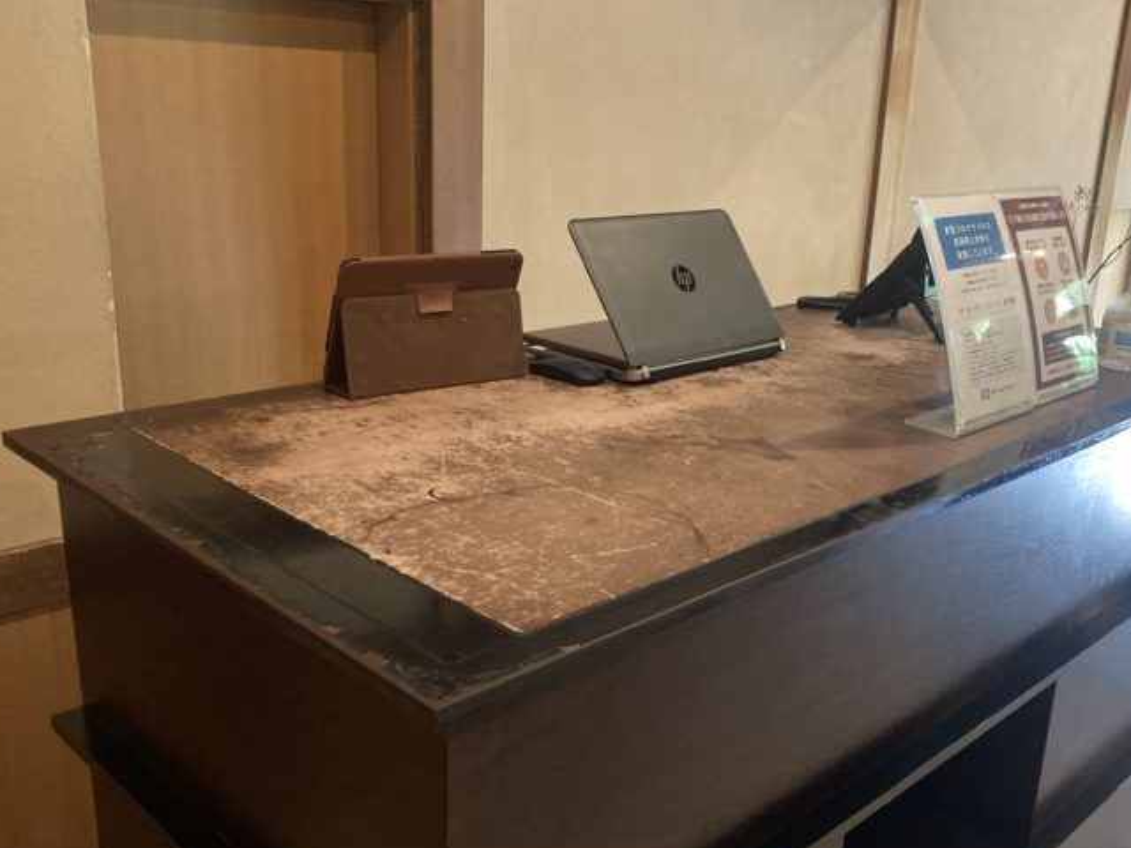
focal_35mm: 35
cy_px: 472
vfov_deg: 40.6
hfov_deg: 52.4
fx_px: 1144
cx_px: 650
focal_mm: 3.99
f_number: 1.8
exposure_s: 1/30
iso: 400
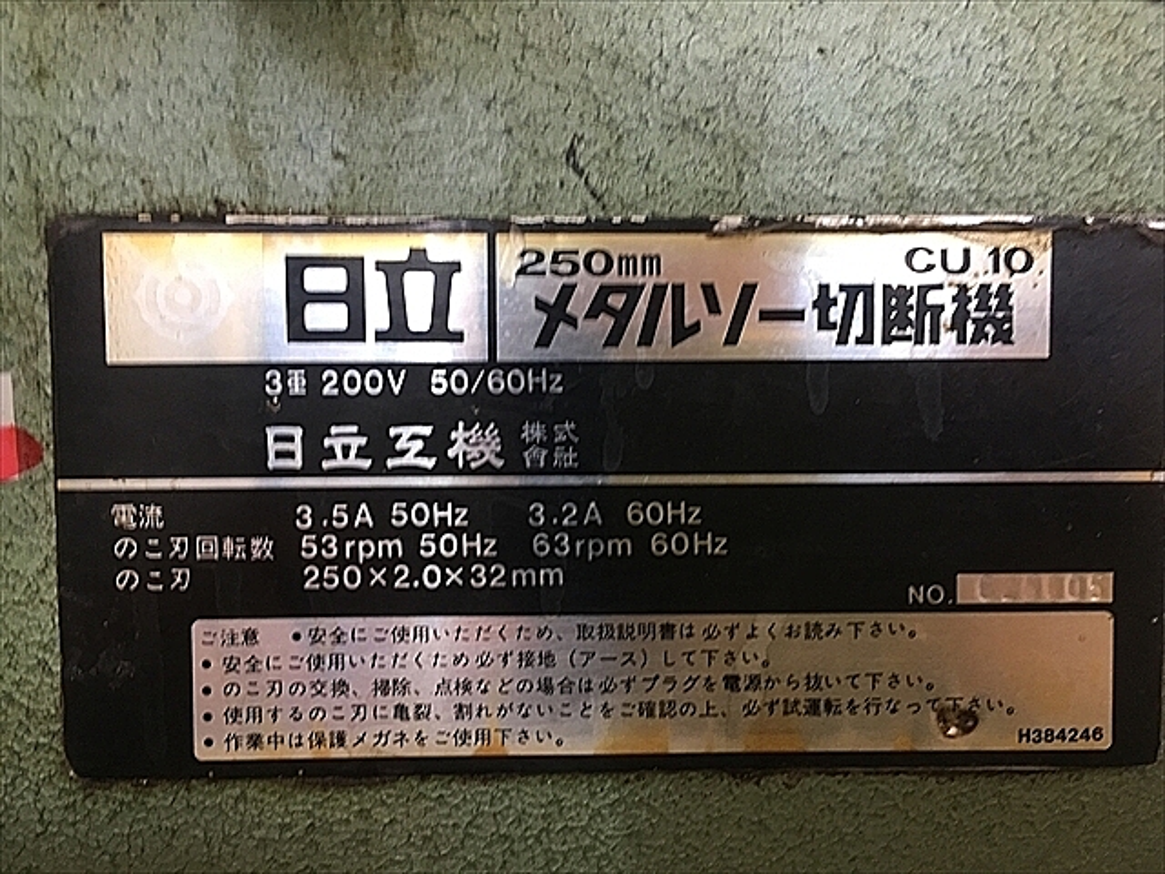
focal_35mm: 29
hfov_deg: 61.7
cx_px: 582
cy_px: 437
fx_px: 976
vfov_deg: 48.2
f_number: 2.2
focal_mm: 4.15
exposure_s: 1/30
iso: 80
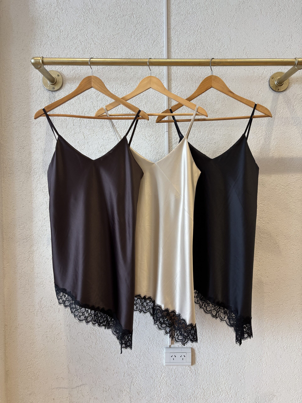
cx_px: 151
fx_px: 302
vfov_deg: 67.3
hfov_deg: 53.1
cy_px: 202
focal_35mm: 26
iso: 125
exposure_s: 1/121
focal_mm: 5.96
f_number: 1.6
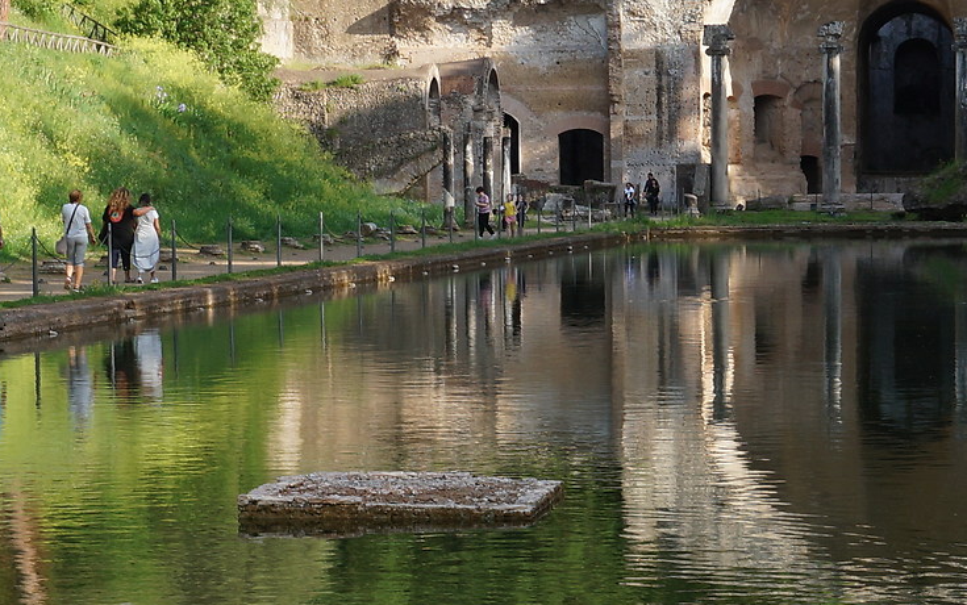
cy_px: 513
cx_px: 600
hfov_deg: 18.1
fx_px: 3023
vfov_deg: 11.4
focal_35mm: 115
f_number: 10
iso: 100
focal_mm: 23
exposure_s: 1/60
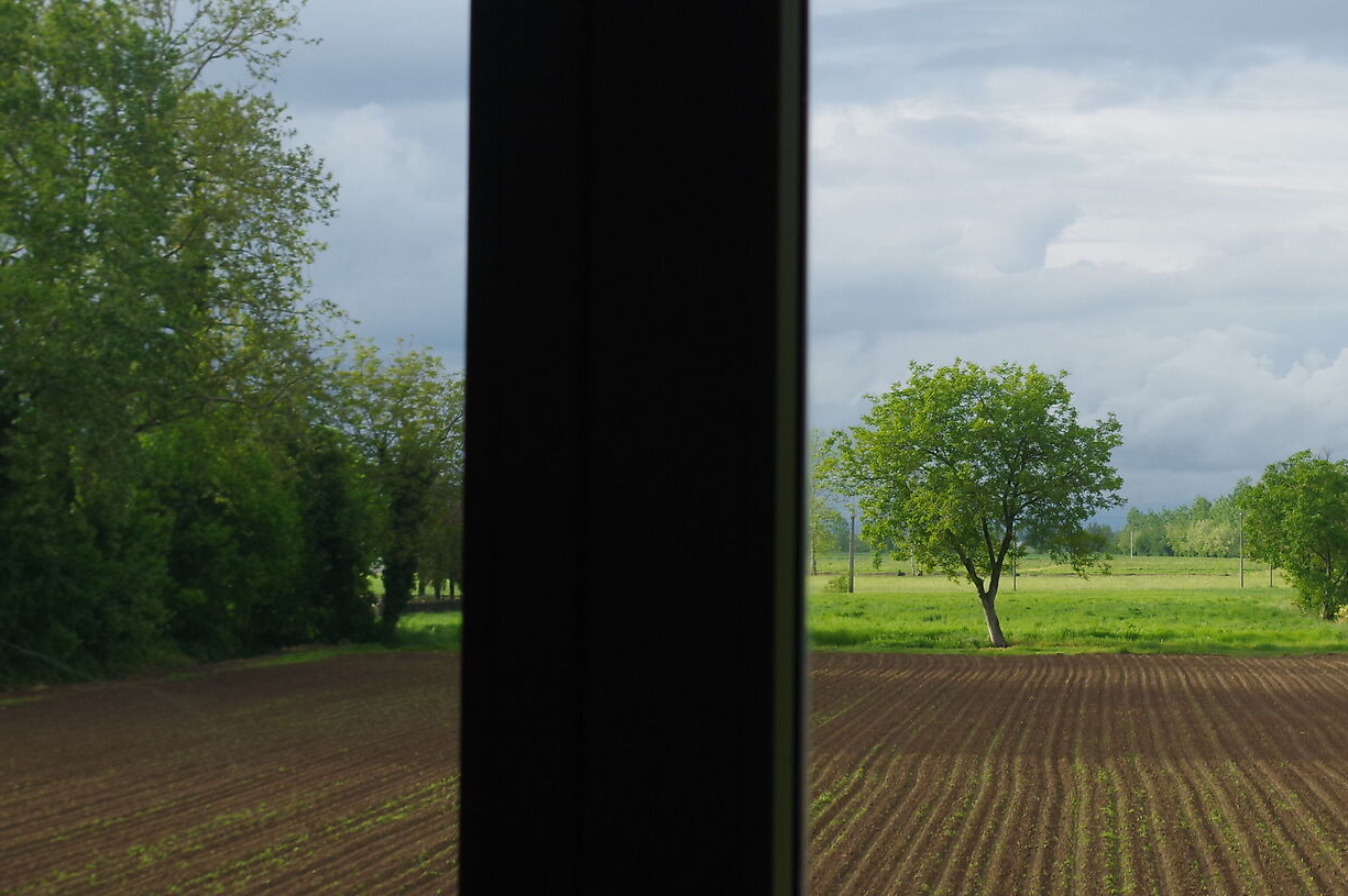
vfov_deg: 14.2
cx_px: 965
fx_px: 3592
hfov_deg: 21.1
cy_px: 331
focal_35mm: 96
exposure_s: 1/160
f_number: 8
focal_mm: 32.5
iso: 200
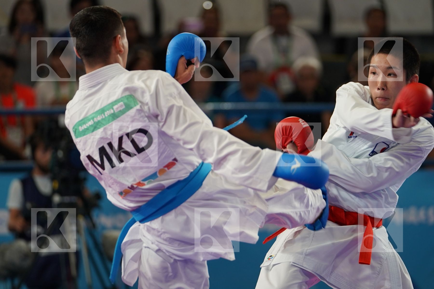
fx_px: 3122
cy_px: 144
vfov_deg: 5.3
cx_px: 217
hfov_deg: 8.0
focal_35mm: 259
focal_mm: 173
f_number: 2.8
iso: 640
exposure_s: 1/500
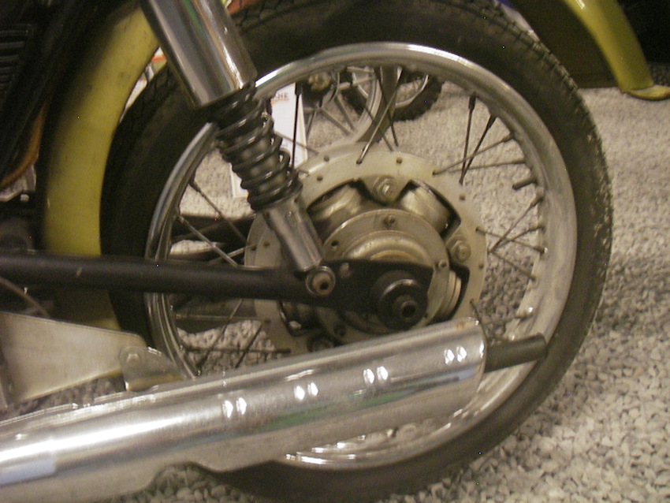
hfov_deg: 49.0
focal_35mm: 38
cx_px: 335
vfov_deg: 37.7
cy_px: 252
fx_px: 736
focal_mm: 6.3
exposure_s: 1/4
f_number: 3.3
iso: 200
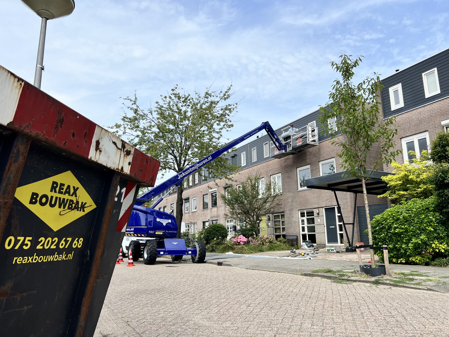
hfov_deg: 67.3
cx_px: 224
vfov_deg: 53.1
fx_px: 337
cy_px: 168
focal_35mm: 26
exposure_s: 1/4630
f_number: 1.5
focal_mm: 5.7
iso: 50
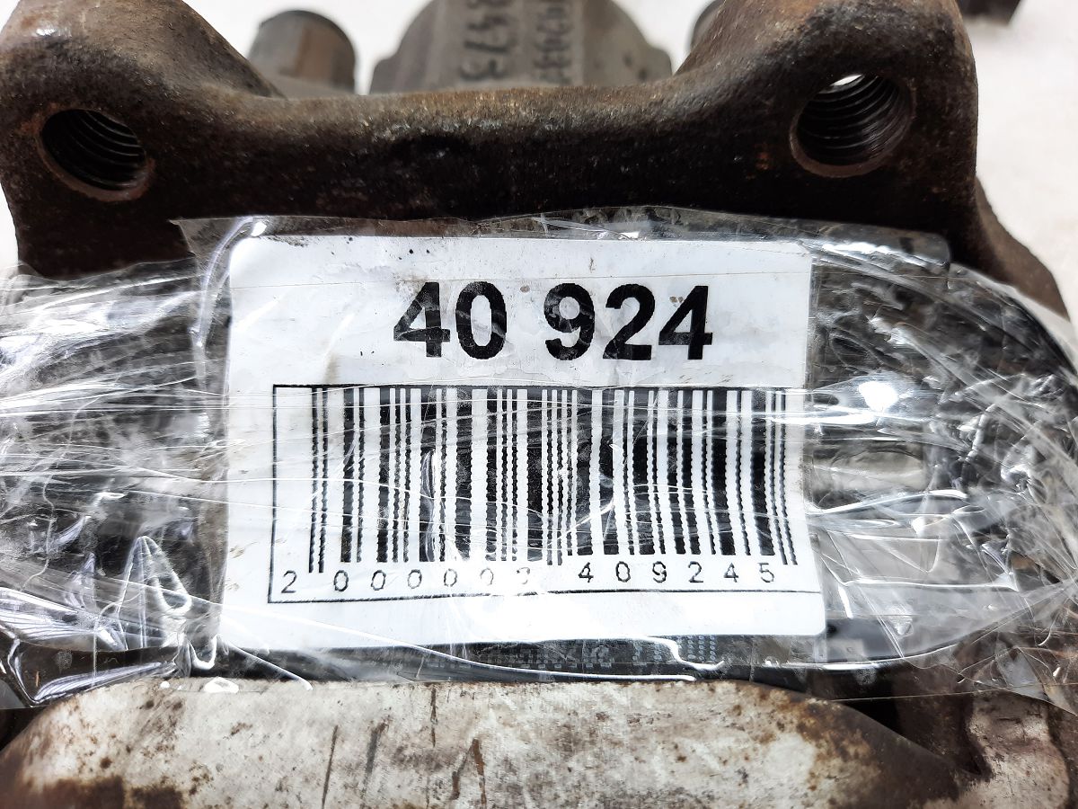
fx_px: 779
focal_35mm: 25
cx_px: 539
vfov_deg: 54.9
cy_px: 404
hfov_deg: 69.4
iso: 50
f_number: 2
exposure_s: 1/50
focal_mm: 4.6
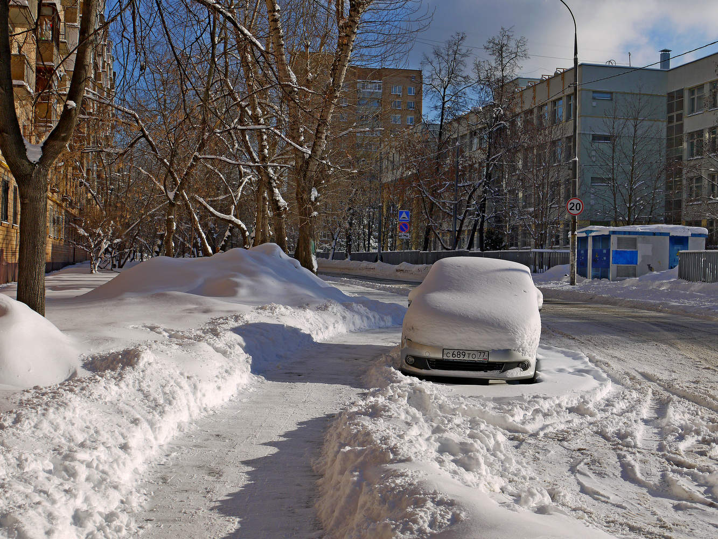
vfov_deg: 29.1
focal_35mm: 50
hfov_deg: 38.2
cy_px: 270
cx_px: 359
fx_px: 1037
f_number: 9
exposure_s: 1/500
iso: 100
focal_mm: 25
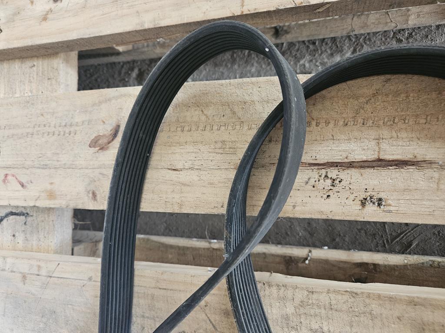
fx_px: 296
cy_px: 166
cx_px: 222
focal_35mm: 23
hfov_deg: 73.9
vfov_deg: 58.9
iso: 1000
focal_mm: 5.4
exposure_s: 1/100
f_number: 1.8
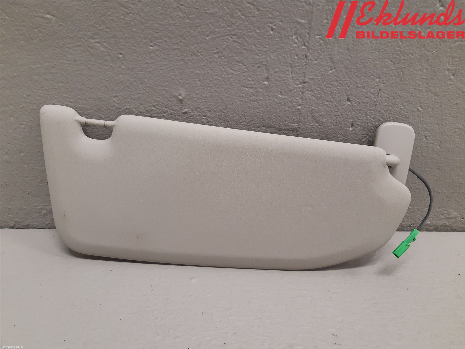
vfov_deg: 53.1
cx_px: 232
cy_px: 174
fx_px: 349
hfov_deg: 67.3
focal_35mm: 26
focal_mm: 3.93
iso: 125
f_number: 1.7
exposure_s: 1/50
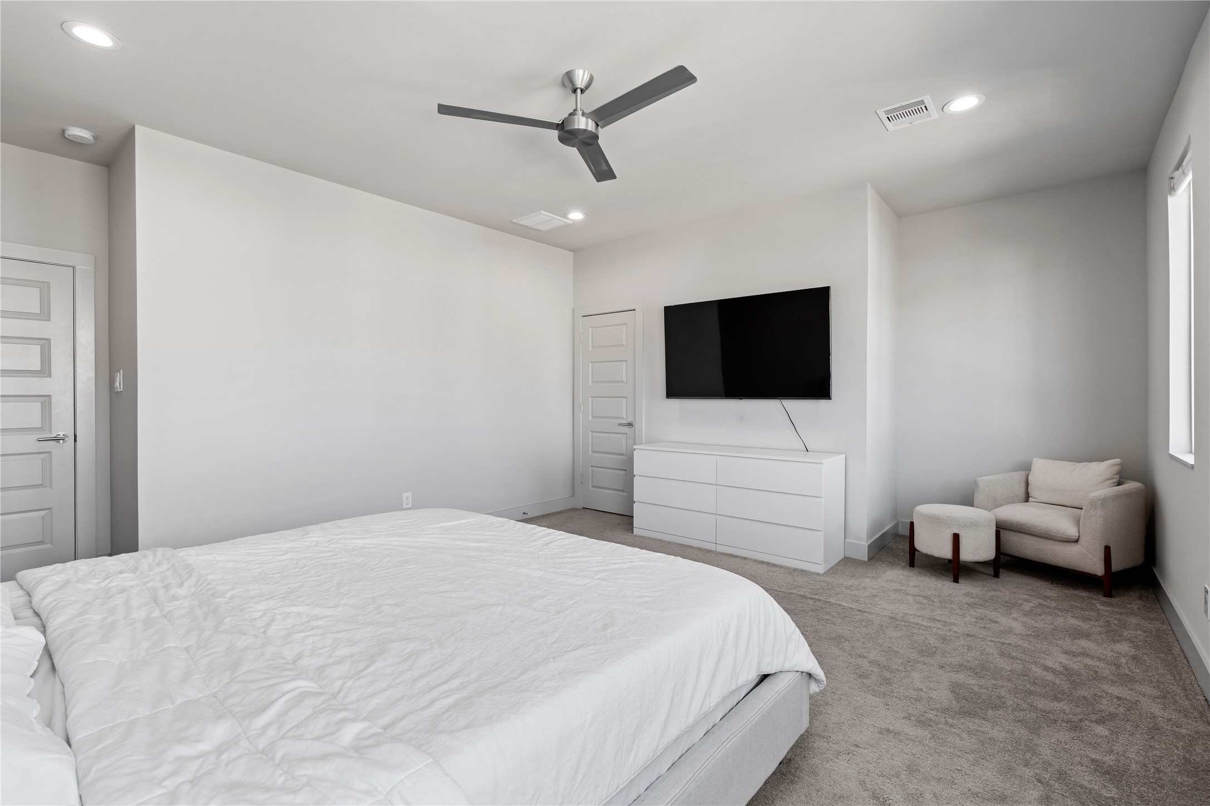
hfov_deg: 96.7
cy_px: 403
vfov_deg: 73.7
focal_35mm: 16
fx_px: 538
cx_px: 605
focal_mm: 16
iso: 200
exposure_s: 1/2.5
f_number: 9
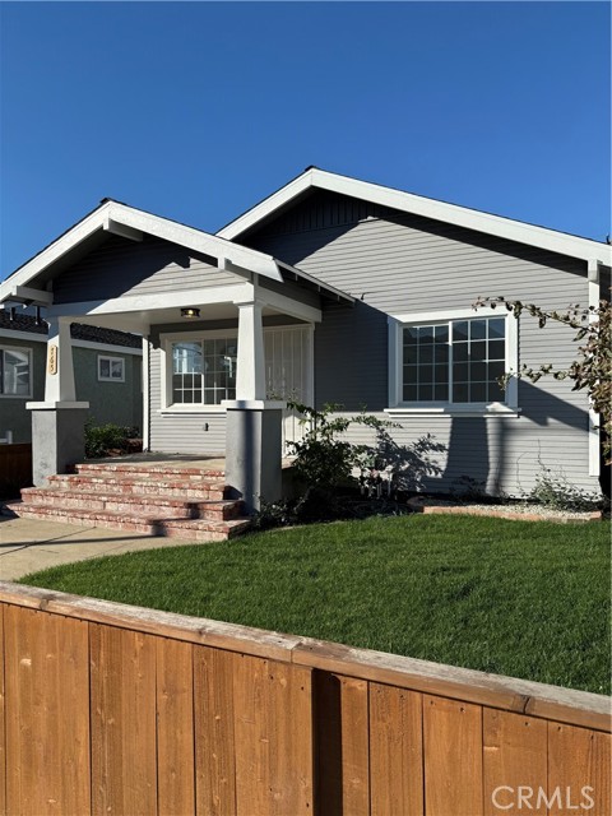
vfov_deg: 71.6
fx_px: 566
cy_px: 408
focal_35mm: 24
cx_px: 306
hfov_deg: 56.8
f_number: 1.78
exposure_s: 1/5714
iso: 80
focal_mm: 6.76
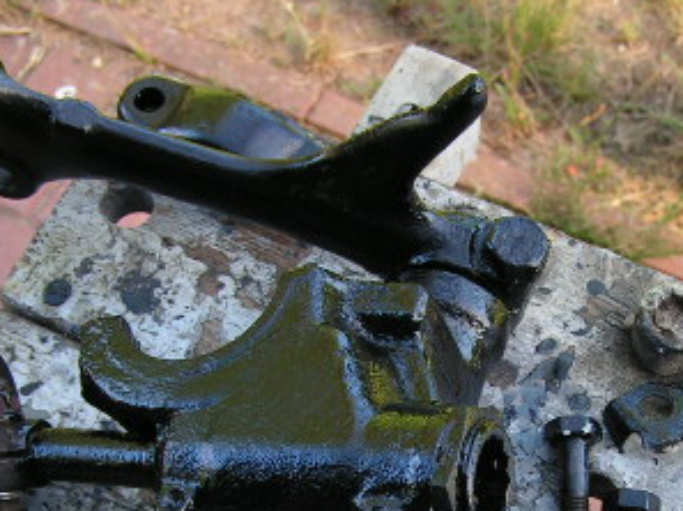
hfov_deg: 23.7
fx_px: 1616
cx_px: 467
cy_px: 433
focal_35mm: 82
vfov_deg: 17.7
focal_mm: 6.3
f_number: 2.8
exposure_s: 1/50
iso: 50
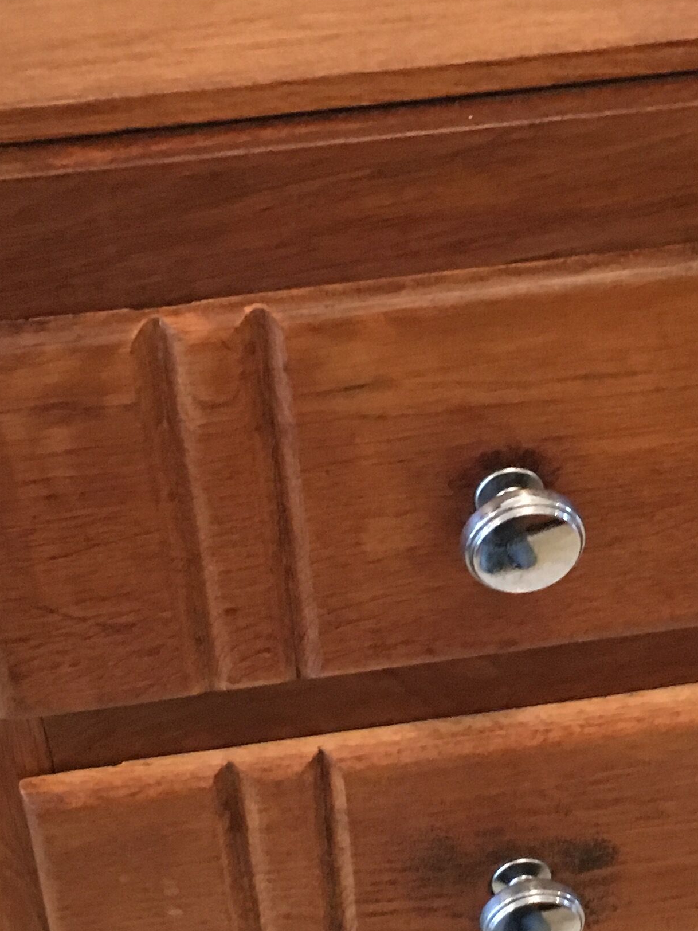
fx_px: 1936
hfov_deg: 20.4
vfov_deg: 27.0
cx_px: 479
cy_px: 569
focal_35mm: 72
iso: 250
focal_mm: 4.15
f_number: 2.2
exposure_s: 1/17
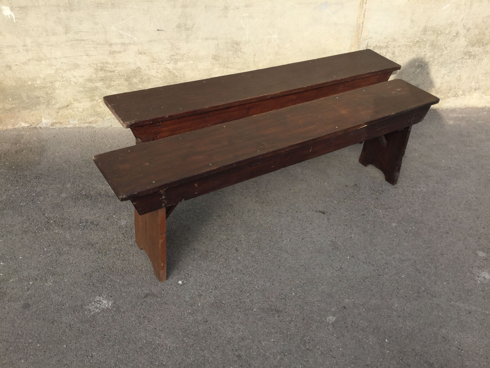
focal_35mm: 31
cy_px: 184
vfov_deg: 45.4
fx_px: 439
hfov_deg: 58.4
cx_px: 245
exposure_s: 1/668
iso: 25
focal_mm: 3.3
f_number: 2.4
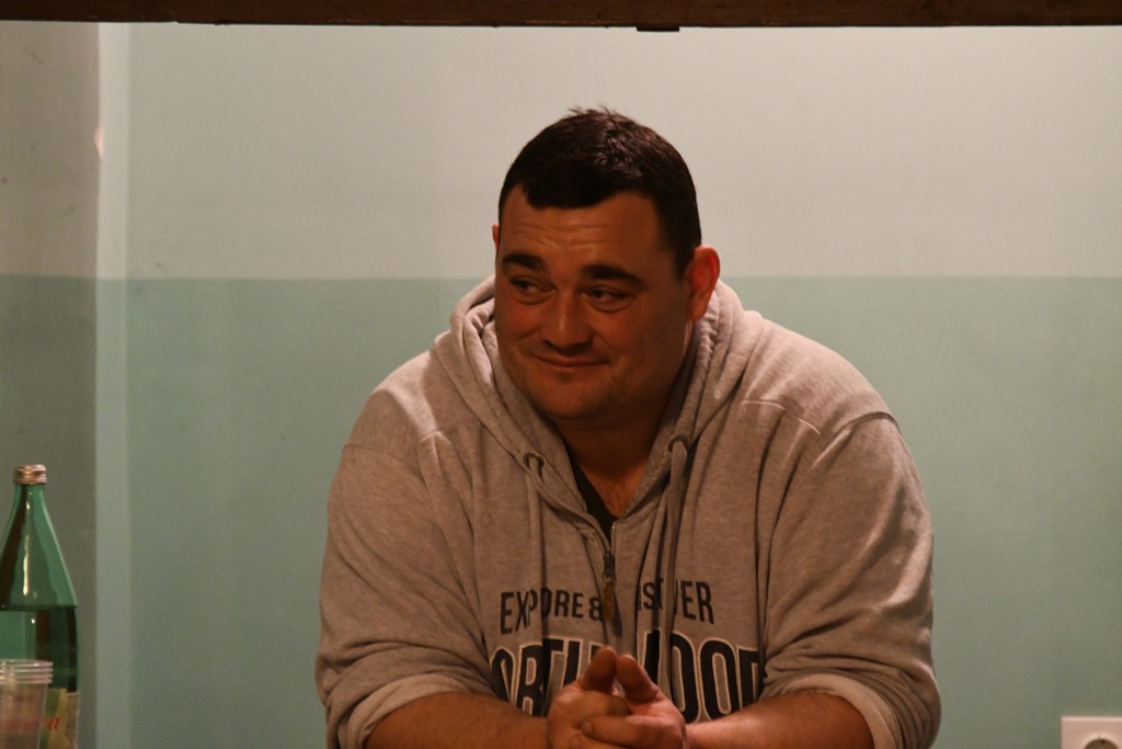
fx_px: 9818
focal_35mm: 315
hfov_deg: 6.5
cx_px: 561
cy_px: 374
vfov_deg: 4.4
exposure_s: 1/40
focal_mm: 210
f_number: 5.6
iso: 5000
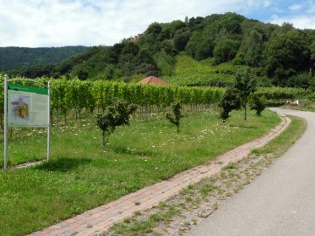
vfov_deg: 35.1
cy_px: 118
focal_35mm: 41
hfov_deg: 45.8
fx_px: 373
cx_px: 158
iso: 100
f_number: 3.4
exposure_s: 1/1000
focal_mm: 5
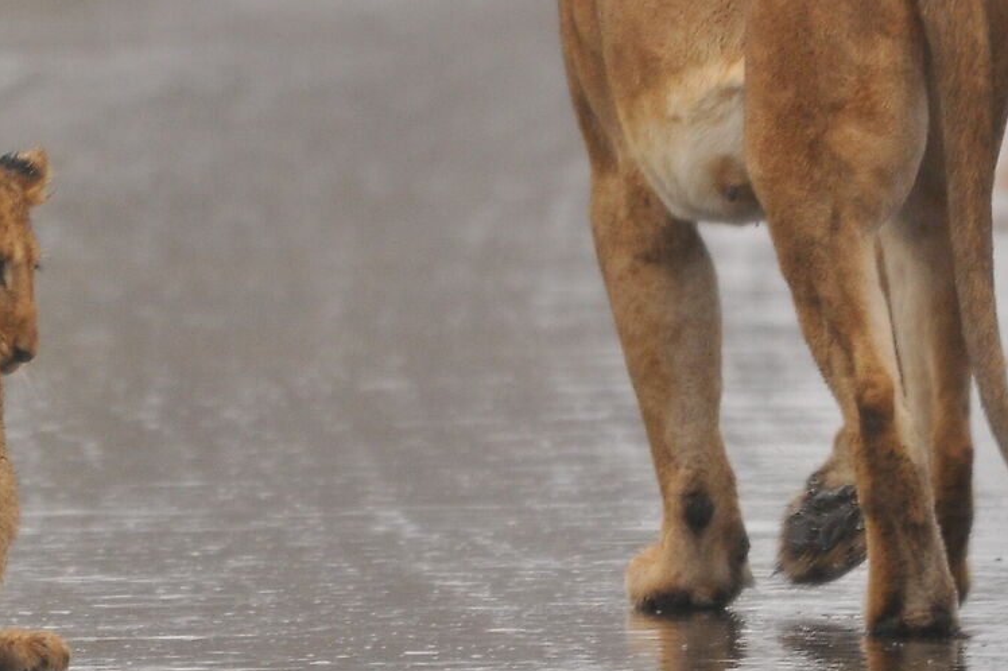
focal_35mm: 1924
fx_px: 53846
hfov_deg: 1.1
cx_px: -218
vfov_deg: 0.7
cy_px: 459
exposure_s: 1/80
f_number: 5.6
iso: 400
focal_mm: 400
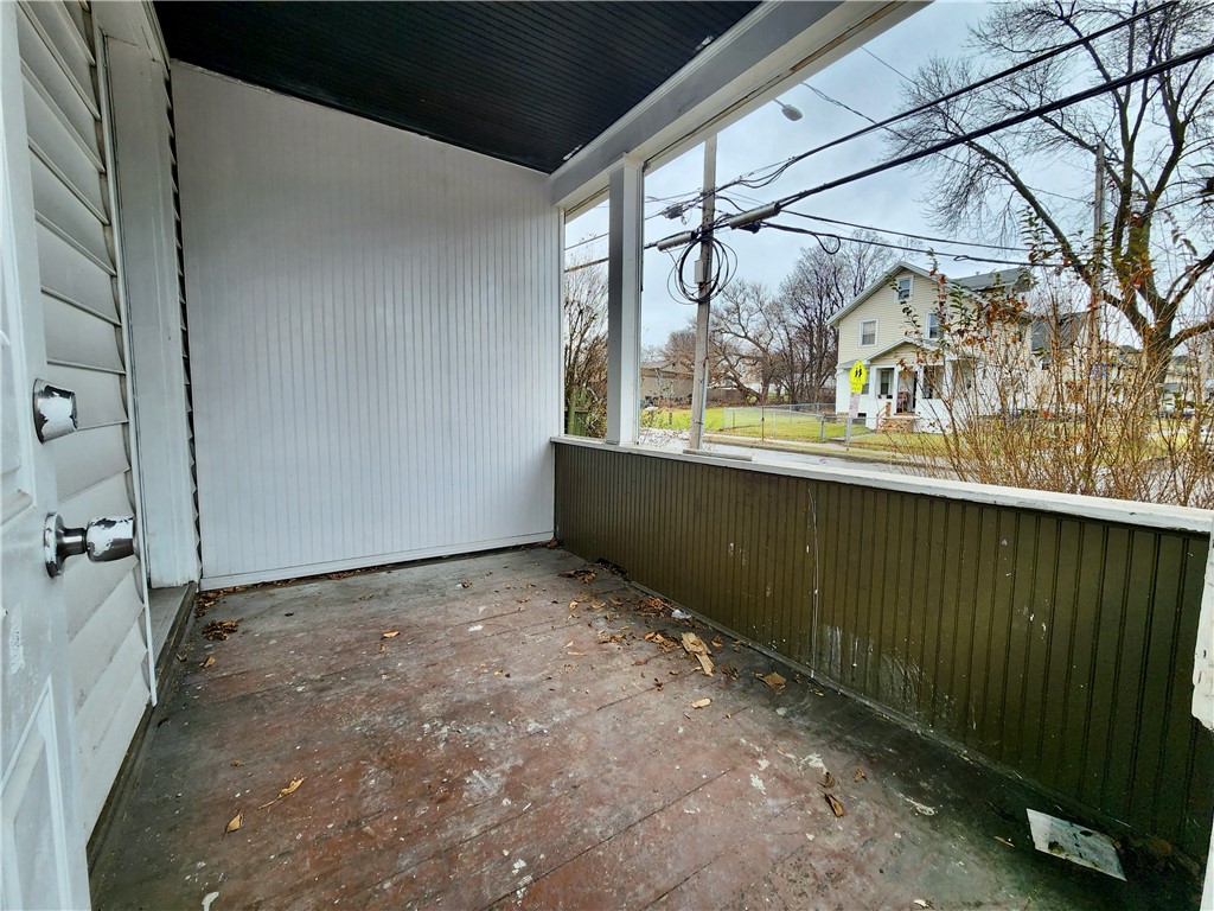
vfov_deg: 89.9
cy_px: 456
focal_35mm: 13
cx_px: 607
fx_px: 456
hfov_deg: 106.2
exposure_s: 1/120
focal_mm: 2.2
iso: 64
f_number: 2.2
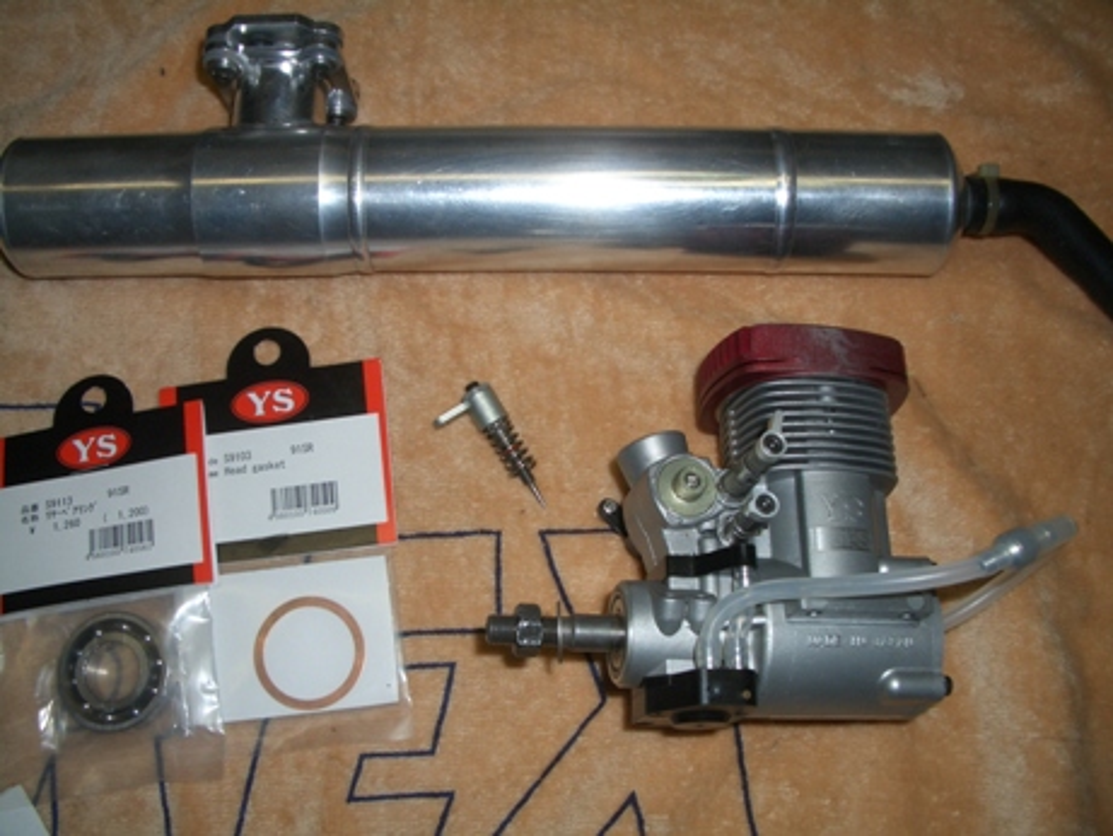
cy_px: 418
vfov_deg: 40.7
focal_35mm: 35
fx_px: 1126
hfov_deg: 52.6
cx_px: 556
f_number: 4.3
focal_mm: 5.8
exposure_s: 1/125
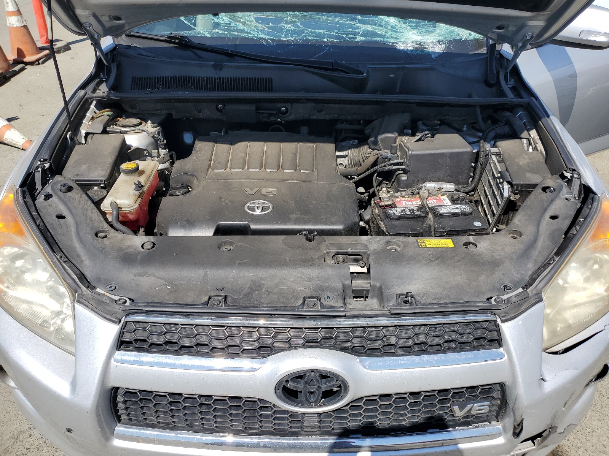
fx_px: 457
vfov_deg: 53.1
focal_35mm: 26
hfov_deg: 67.3
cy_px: 228
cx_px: 304
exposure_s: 1/2500
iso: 50
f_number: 1.5
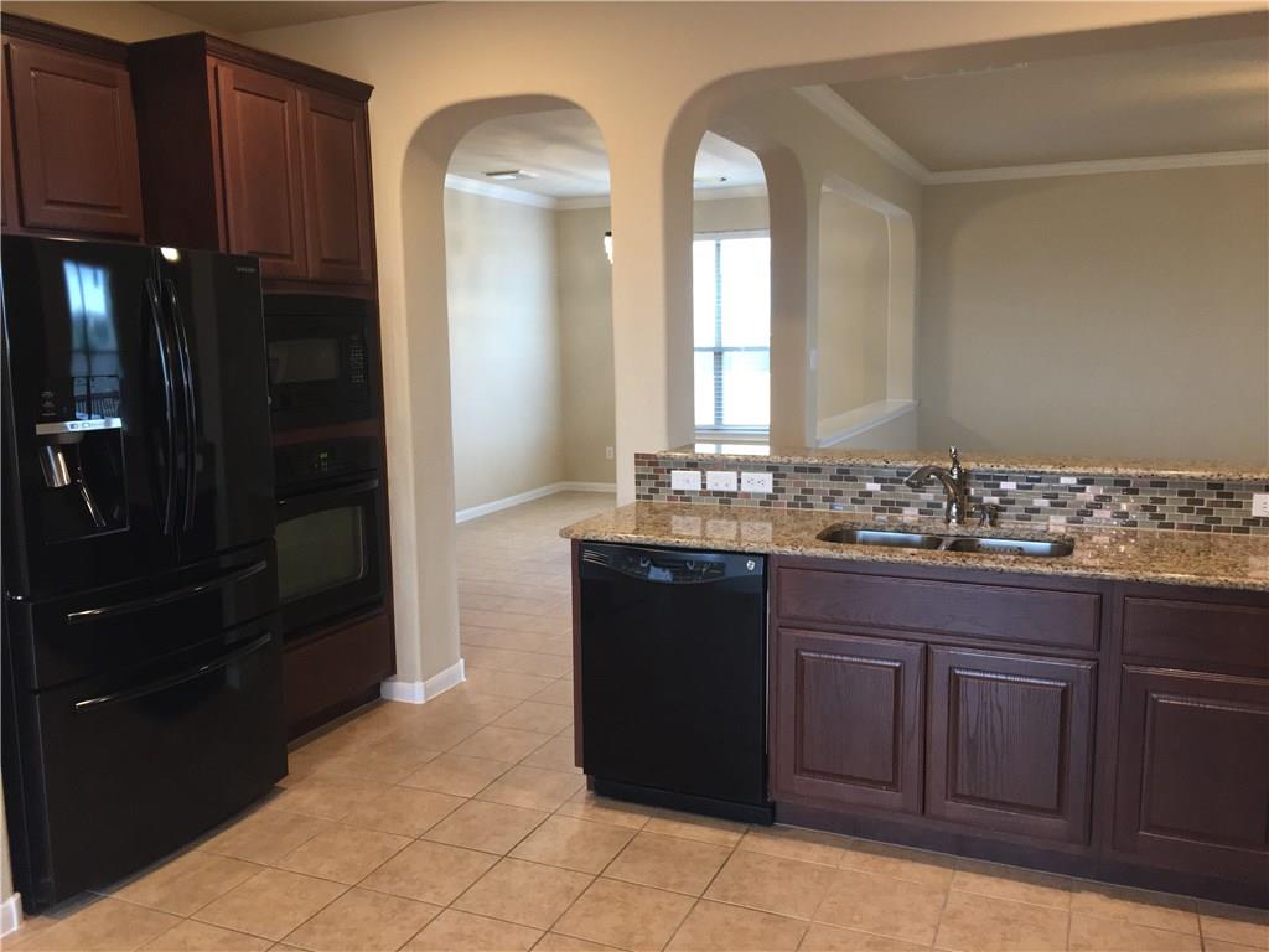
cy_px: 476
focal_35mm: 29
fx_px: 1063
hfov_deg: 61.7
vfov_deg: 48.2
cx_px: 634
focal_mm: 4.15
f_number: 2.2
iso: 100
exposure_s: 1/30
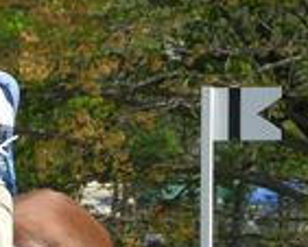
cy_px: 408
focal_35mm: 827
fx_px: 7544
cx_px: 103
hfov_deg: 2.3
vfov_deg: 1.9
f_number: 7.6
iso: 500
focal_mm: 130
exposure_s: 1/1000
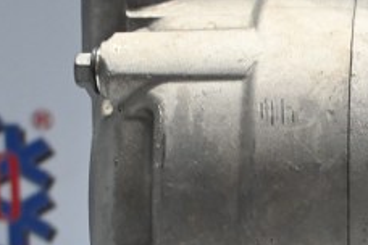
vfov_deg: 9.0
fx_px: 1561
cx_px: 462
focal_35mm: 153
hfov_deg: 13.0
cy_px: 217
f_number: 4.8
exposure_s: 1/125
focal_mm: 29
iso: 1250
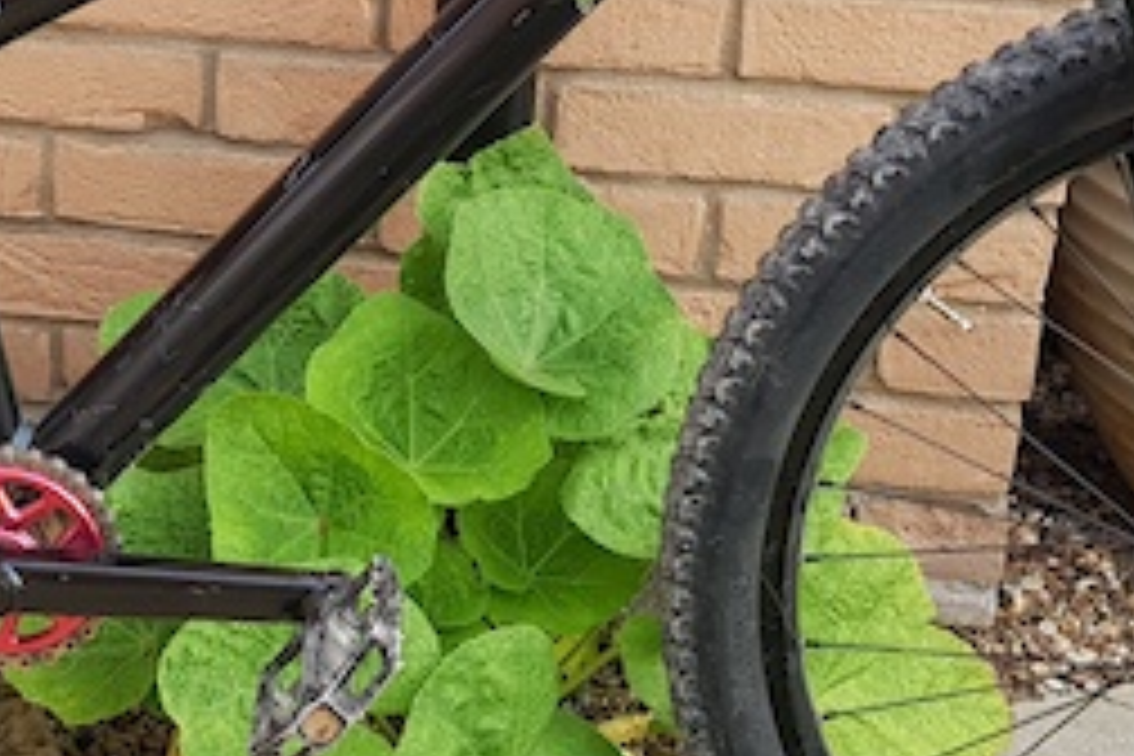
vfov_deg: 15.7
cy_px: 40
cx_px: 266
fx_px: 2709
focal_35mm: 86
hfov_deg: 23.4
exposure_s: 1/50
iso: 50
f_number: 1.7
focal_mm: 4.2
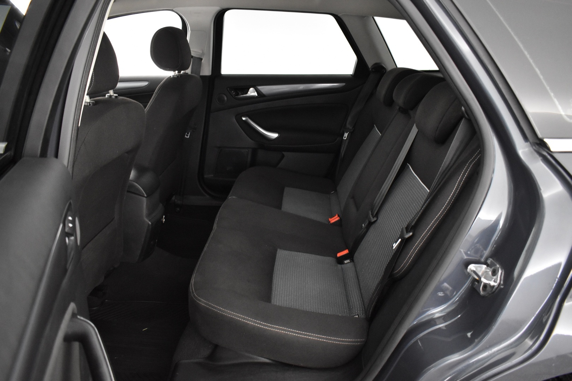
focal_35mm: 27
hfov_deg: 67.4
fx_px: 429
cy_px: 190
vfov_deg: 47.9
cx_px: 286
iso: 3200
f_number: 3.5
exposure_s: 1/25
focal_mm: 18
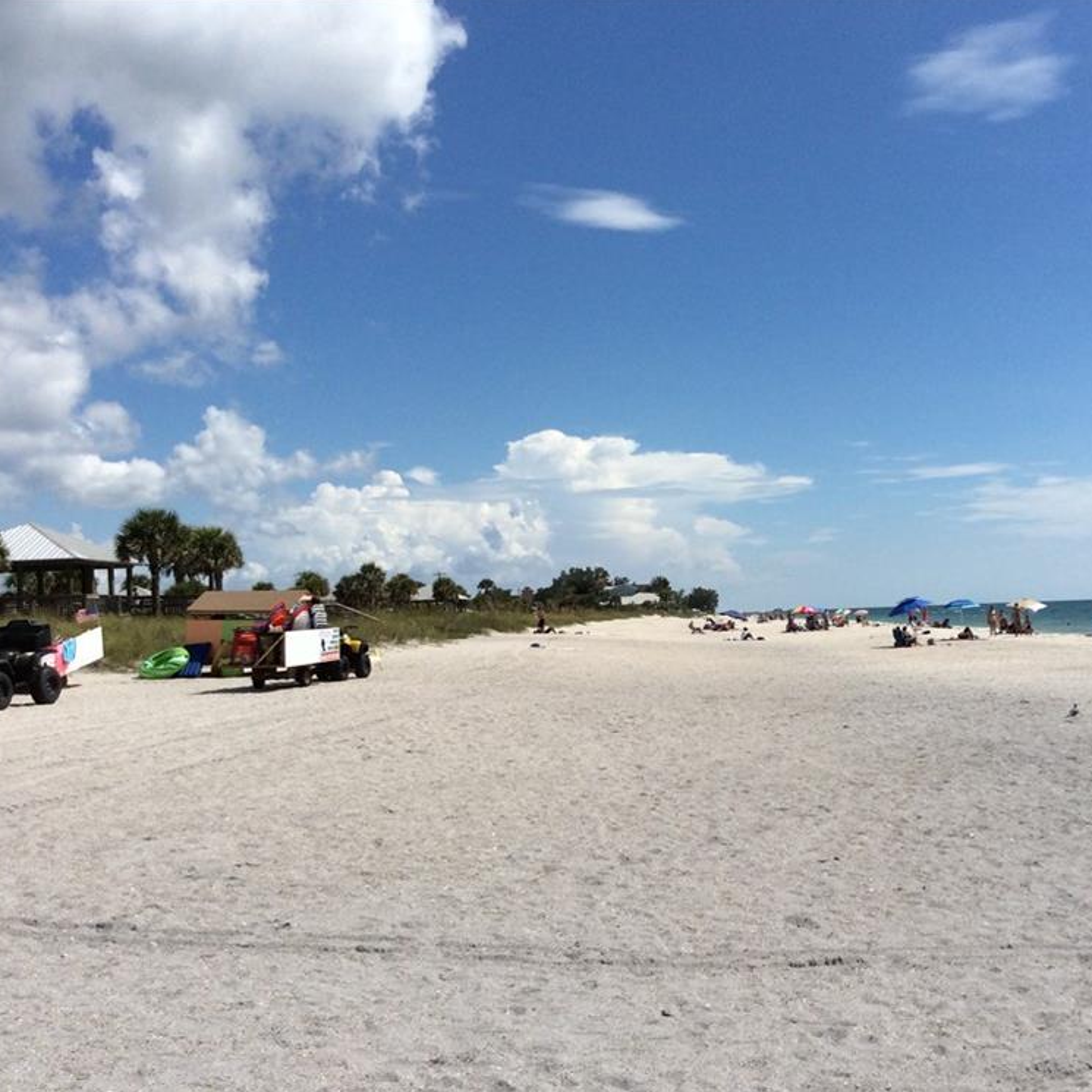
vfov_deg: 41.9
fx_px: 1428
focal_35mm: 40
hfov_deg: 41.5
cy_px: 554
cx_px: 692
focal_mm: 3.3
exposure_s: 1/3185
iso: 32
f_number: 2.4
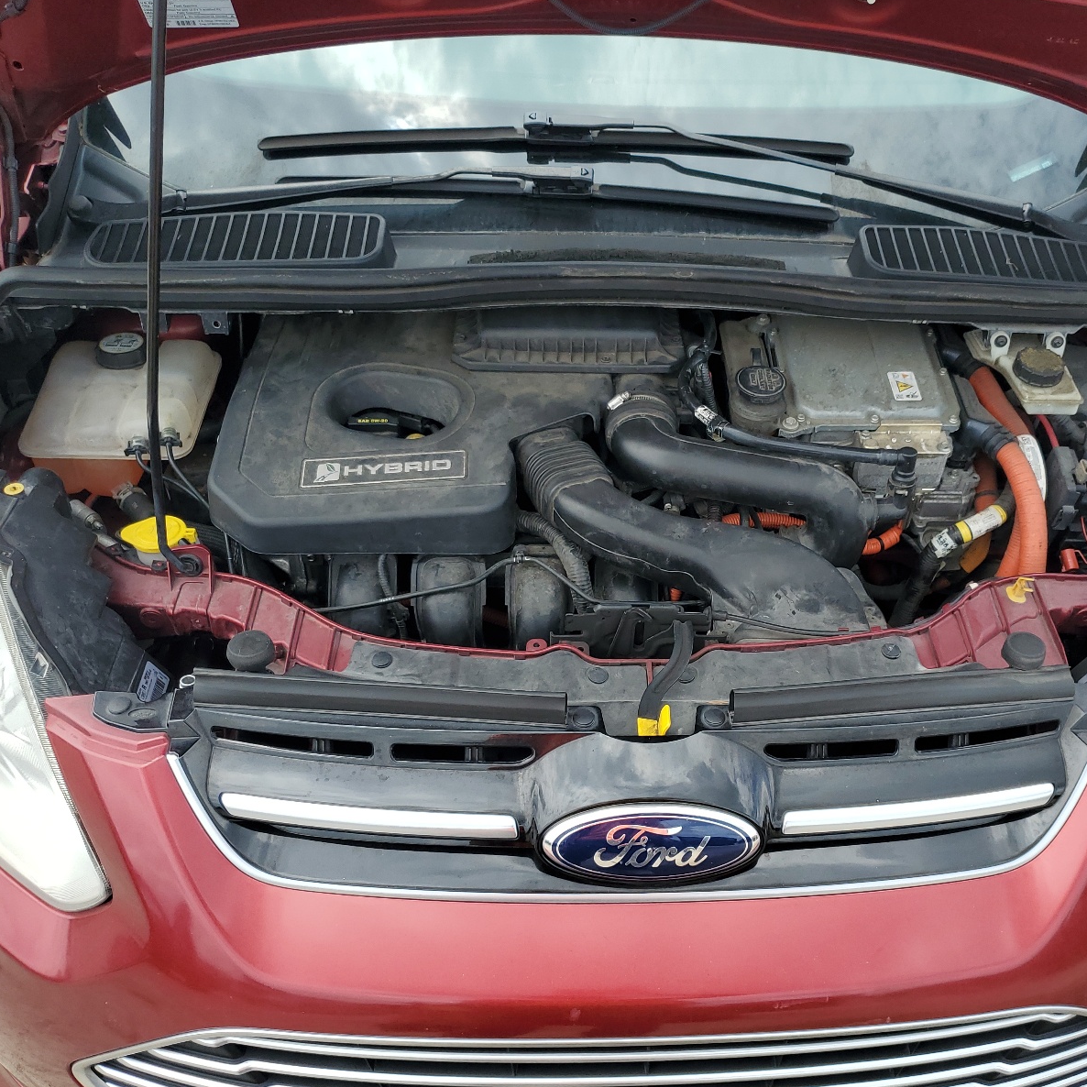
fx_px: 1101
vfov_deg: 52.5
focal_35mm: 31
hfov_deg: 52.3
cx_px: 625
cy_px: 540
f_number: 1.5
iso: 50
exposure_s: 1/1111
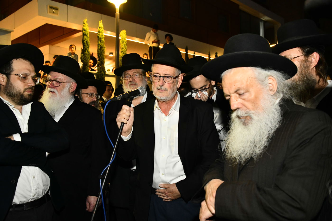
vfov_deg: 38.9
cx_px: 166
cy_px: 110
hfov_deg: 55.8
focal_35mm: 34
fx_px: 313
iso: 2000
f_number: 5.6
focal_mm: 34
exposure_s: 1/100
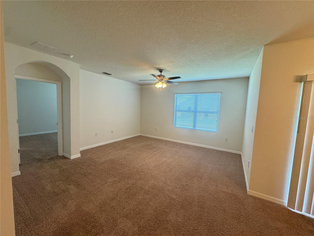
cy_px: 118
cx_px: 157
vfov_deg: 85.7
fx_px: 127
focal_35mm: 14
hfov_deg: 102.1
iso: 250
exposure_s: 1/120
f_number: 2.2
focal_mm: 2.22
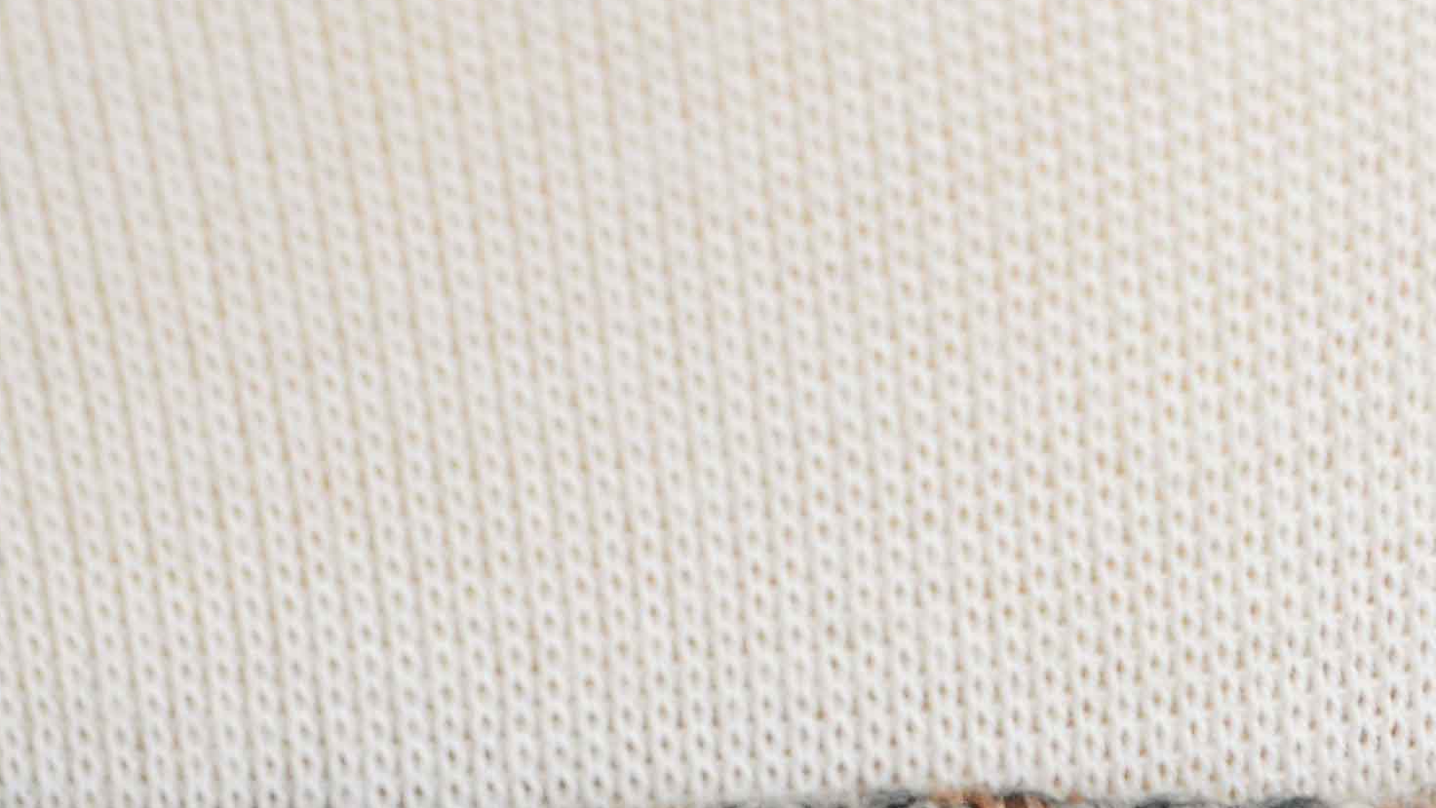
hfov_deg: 3.9
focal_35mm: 551
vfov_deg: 2.2
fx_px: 20973
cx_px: 1062
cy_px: 1373
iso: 400
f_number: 11
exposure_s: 1/80
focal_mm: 105
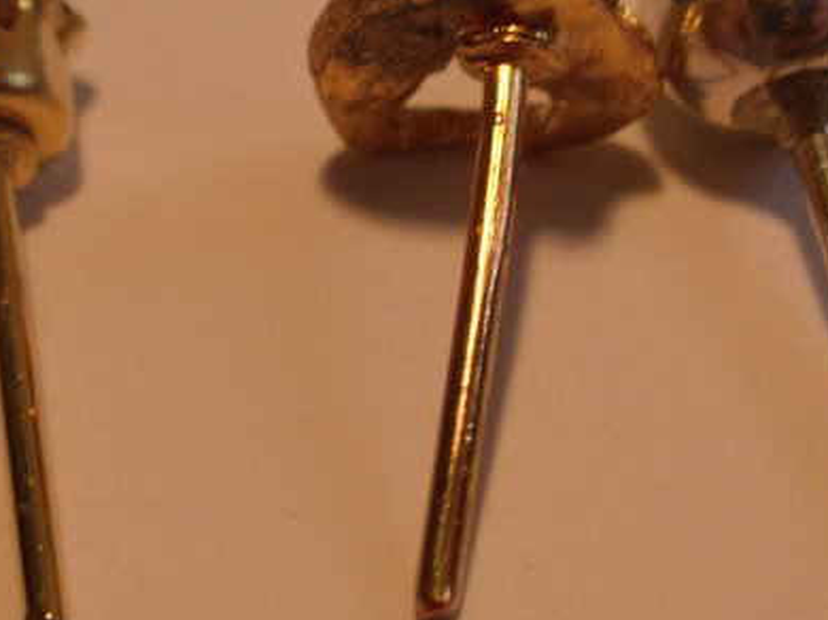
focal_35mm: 154
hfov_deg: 12.8
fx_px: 3681
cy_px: 329
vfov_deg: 9.6
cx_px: 337
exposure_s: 1/98
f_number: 3.5
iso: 80
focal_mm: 6.3
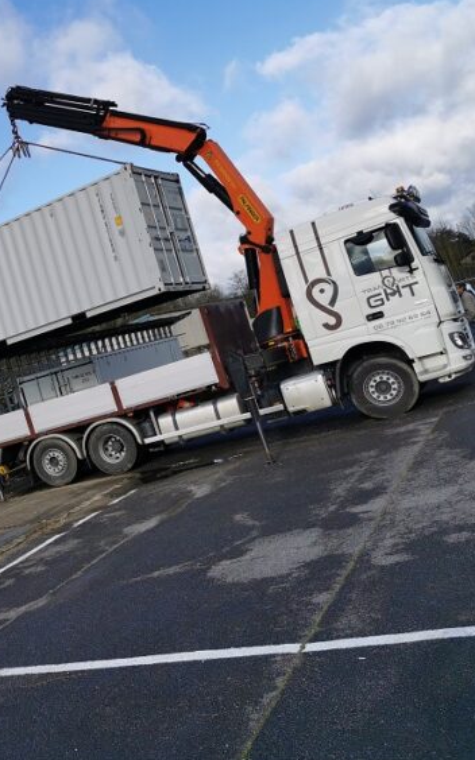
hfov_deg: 30.1
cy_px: 384
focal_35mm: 39
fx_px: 809
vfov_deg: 50.4
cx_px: -18
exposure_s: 1/3115
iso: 50
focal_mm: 5.56
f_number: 1.6
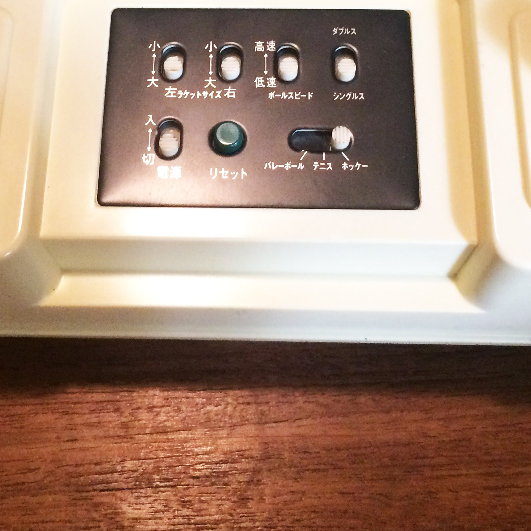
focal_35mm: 60
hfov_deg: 28.6
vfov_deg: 27.9
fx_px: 1041
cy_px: 94
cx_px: 234
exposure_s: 1/33
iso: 320
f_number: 2.2
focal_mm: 4.15
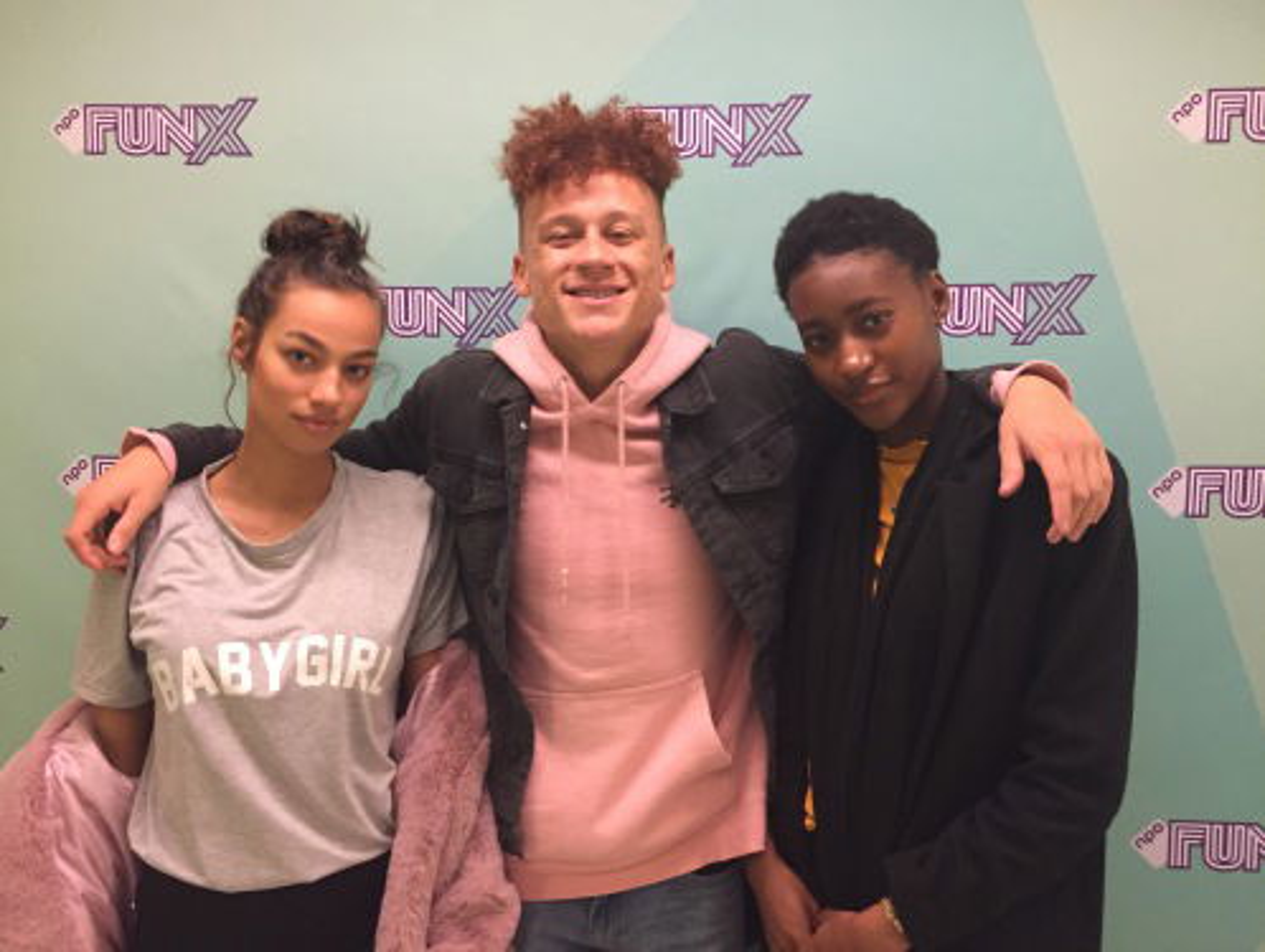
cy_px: 476
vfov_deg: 48.3
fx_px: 1061
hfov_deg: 61.6
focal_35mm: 29
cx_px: 632
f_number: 2.2
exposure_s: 1/20
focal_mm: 4.15
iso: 250
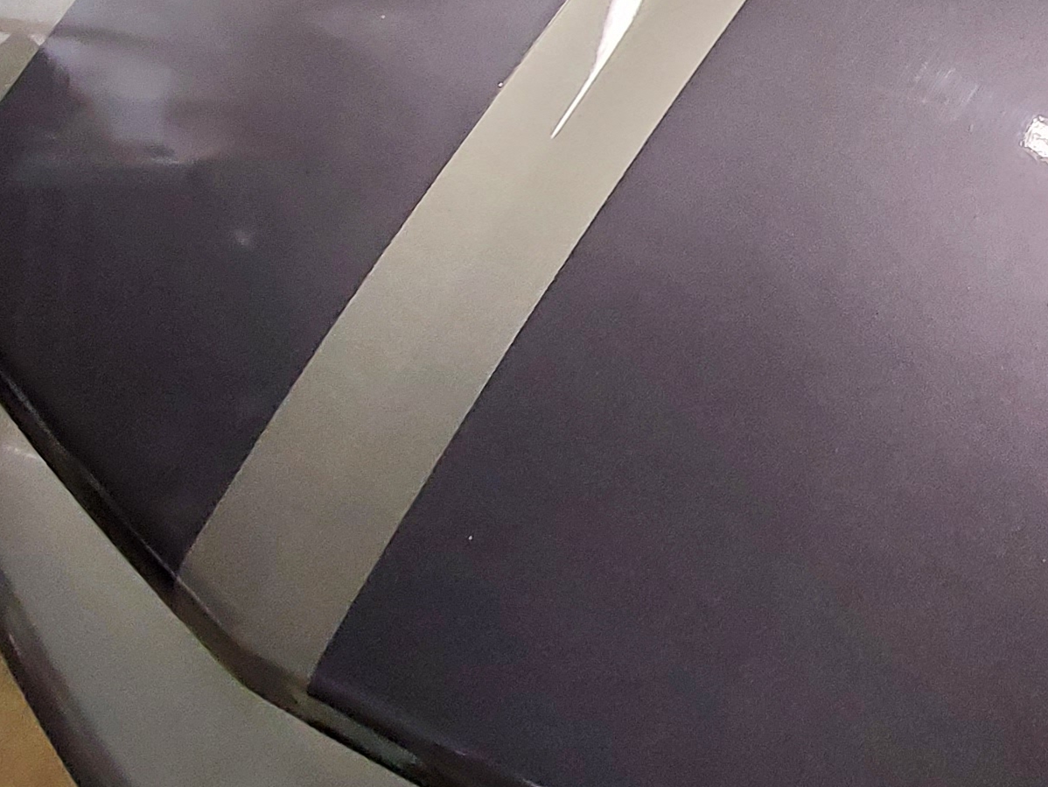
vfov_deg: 25.5
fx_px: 1514
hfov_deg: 31.0
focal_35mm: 50
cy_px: -204
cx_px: 1312
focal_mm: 1.8
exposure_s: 1/60
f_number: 2.2
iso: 160
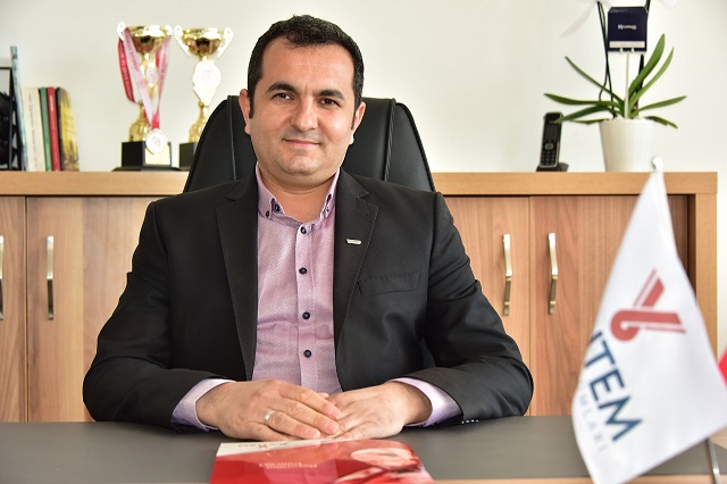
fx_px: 1372
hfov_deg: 29.7
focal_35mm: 68
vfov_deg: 20.0
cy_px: 242
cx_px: 364
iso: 1250
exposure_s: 1/125
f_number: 5.6
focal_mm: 68
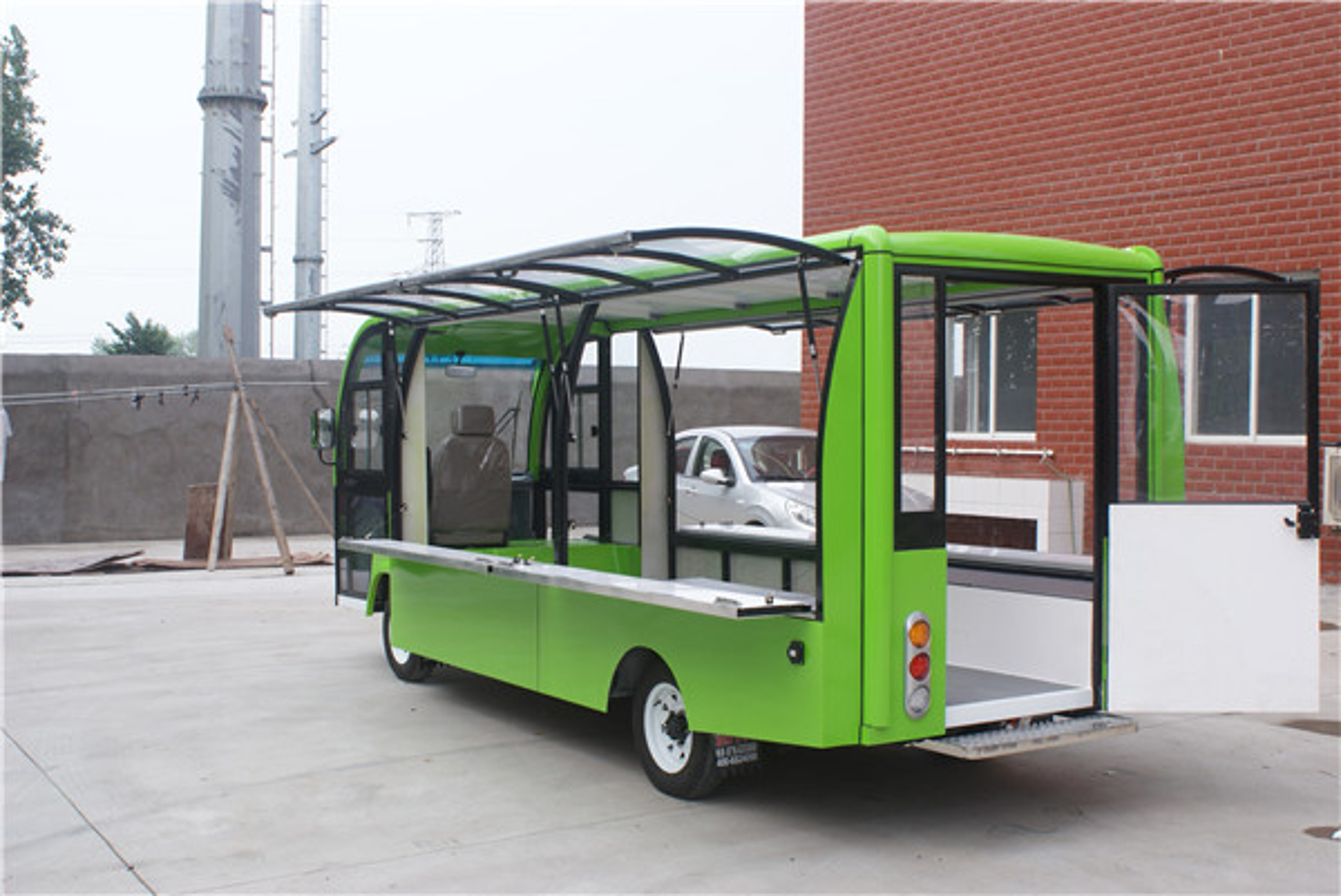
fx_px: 1454
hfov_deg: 49.5
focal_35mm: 39
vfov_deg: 34.3
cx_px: 670
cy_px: 448
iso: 100
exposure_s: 1/80
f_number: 10
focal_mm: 26
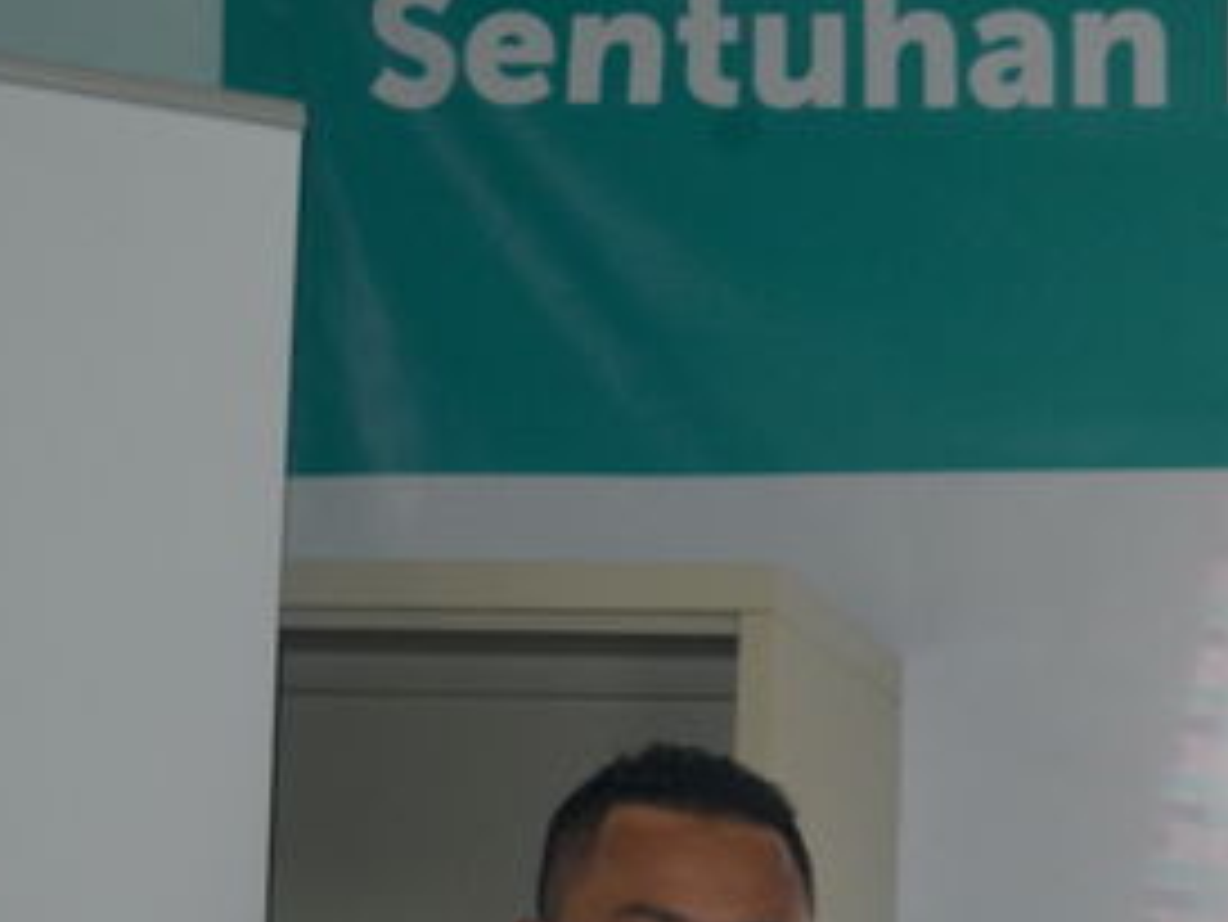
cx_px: 1808
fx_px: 4223
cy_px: 1201
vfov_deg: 12.1
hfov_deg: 15.4
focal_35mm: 119
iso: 400
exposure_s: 1/80
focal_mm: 22
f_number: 4
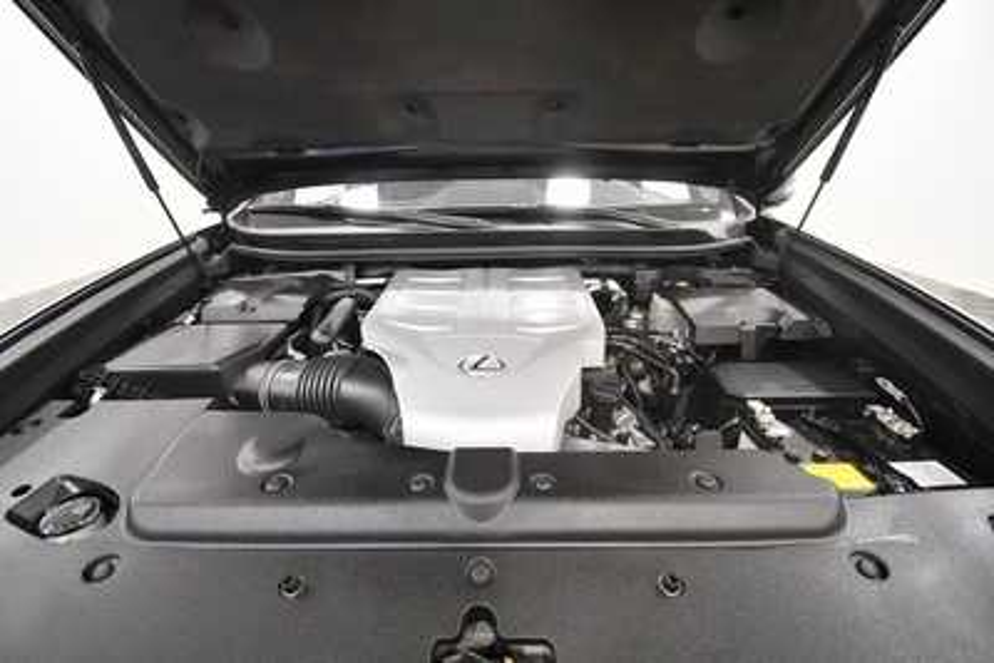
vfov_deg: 77.4
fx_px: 414
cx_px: 497
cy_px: 332
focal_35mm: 15
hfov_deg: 100.4
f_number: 4.5
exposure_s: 1/125
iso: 1800
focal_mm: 10
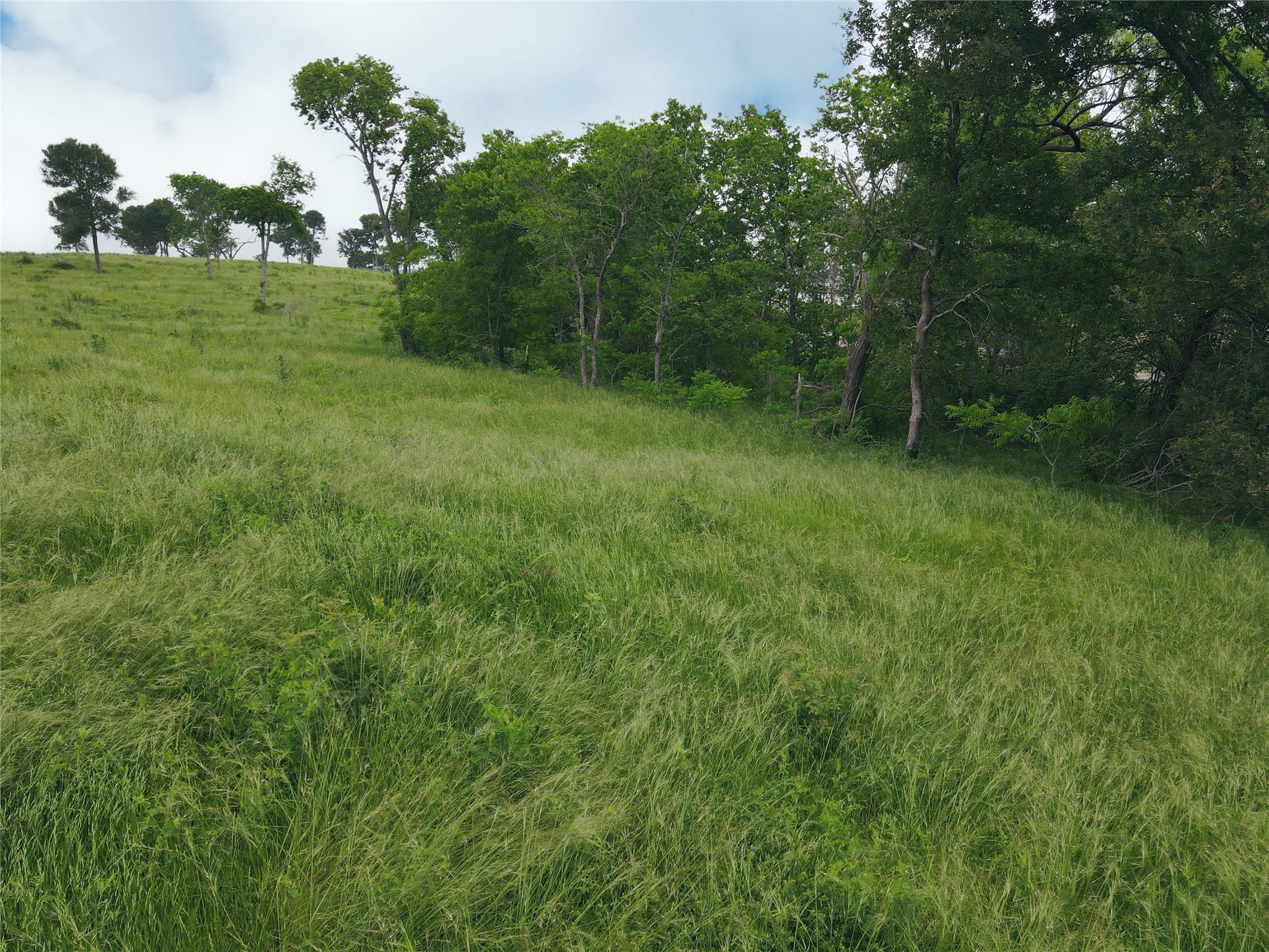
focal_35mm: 24
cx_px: 634
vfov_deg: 56.8
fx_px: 880
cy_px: 476
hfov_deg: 71.6
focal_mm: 4.5
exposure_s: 1/400
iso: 100
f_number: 2.8
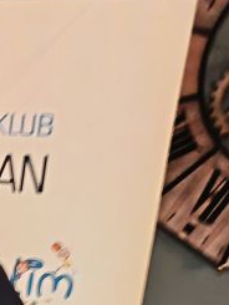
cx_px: -204
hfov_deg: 13.8
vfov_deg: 18.0
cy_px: 492
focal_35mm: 94
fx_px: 828
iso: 16406
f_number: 1.75
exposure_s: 1/14.3
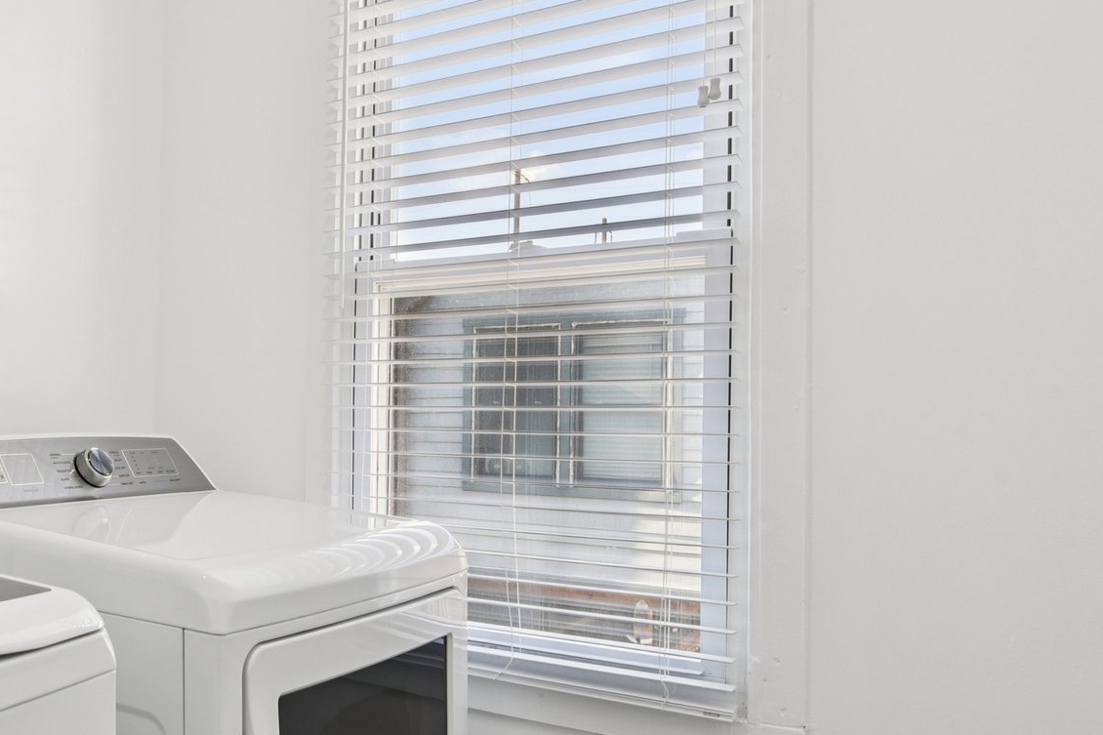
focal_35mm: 29
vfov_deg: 44.6
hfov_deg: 57.9
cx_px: 190
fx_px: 888
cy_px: 460
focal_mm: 16
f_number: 8
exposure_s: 1/100
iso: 400
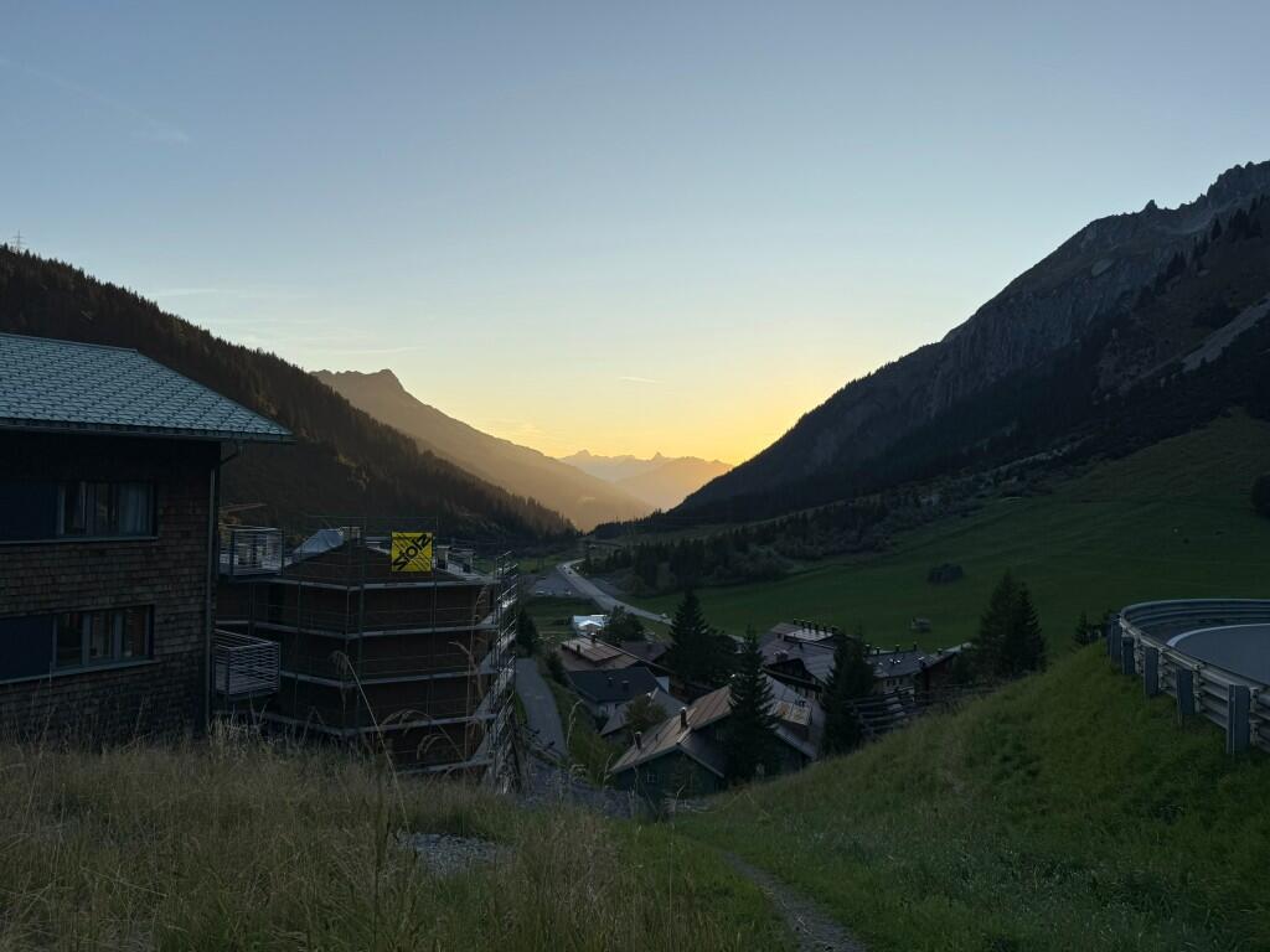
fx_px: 881
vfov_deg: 56.8
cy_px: 476
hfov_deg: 71.6
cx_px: 635
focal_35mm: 24
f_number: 1.78
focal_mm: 6.76
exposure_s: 1/2053
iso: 80
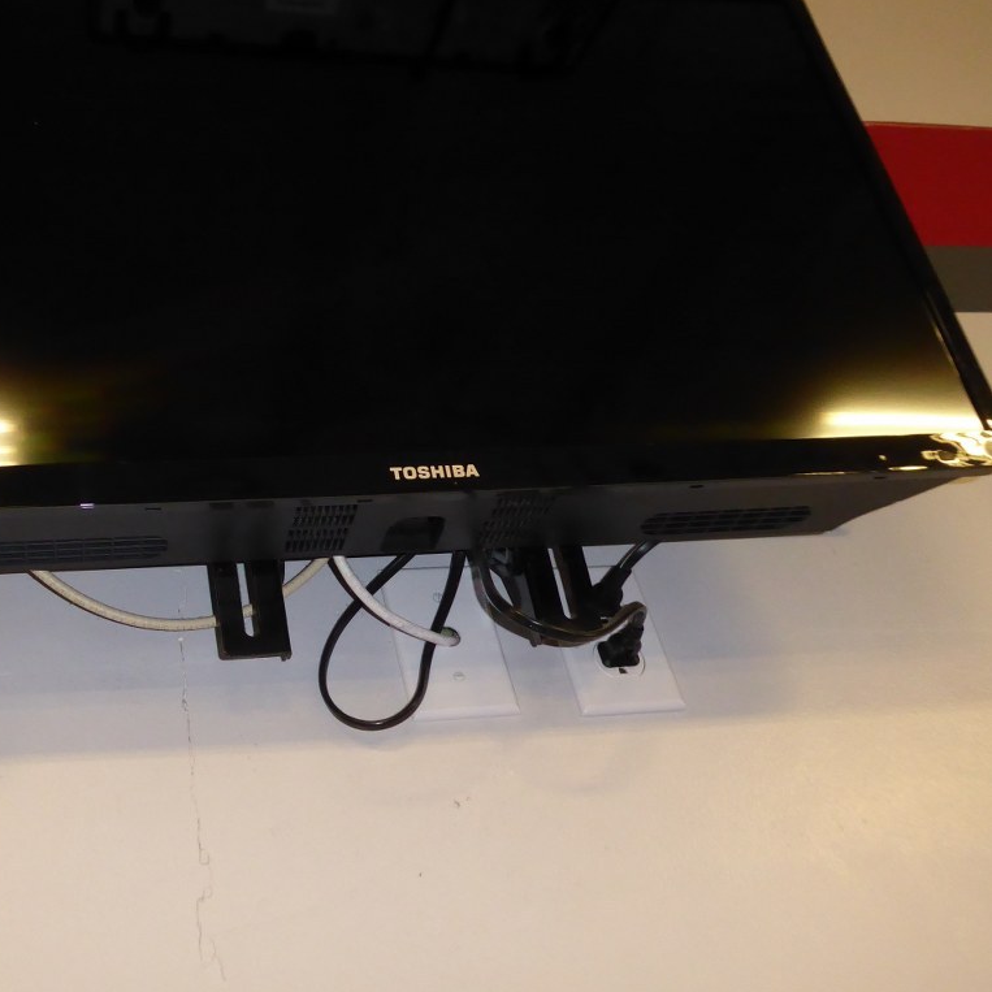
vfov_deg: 40.0
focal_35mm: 42
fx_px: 1362
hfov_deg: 39.4
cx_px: 300
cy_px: 475
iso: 800
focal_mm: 5.8
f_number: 3.6
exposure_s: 1/60
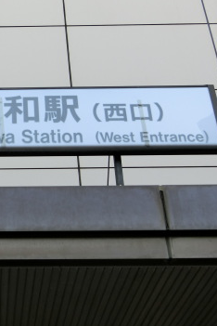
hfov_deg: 17.8
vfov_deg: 27.3
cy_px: 124
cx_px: -17
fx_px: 669
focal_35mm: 74
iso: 80
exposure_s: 1/125
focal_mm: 6.9
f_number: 4.1
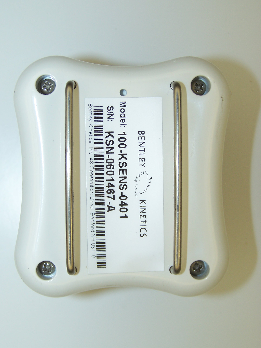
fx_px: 694
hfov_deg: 21.3
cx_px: 130
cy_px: 174
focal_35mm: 69
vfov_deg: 28.2
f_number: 3.2
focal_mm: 11.5
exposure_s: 1/350
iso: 80
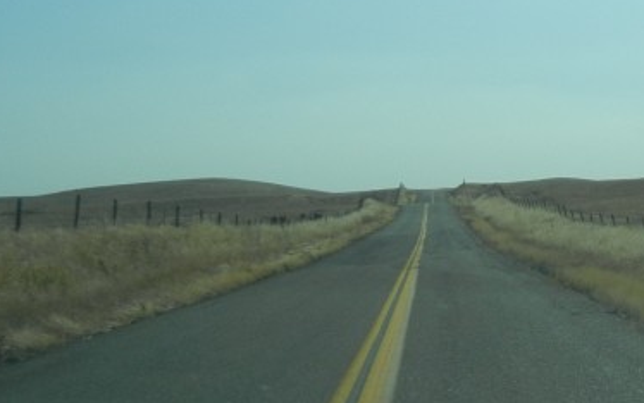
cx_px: 530
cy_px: 19
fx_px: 1527
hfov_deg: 23.4
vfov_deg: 14.8
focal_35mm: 87
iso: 160
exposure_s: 1/1082
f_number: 7
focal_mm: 5.4
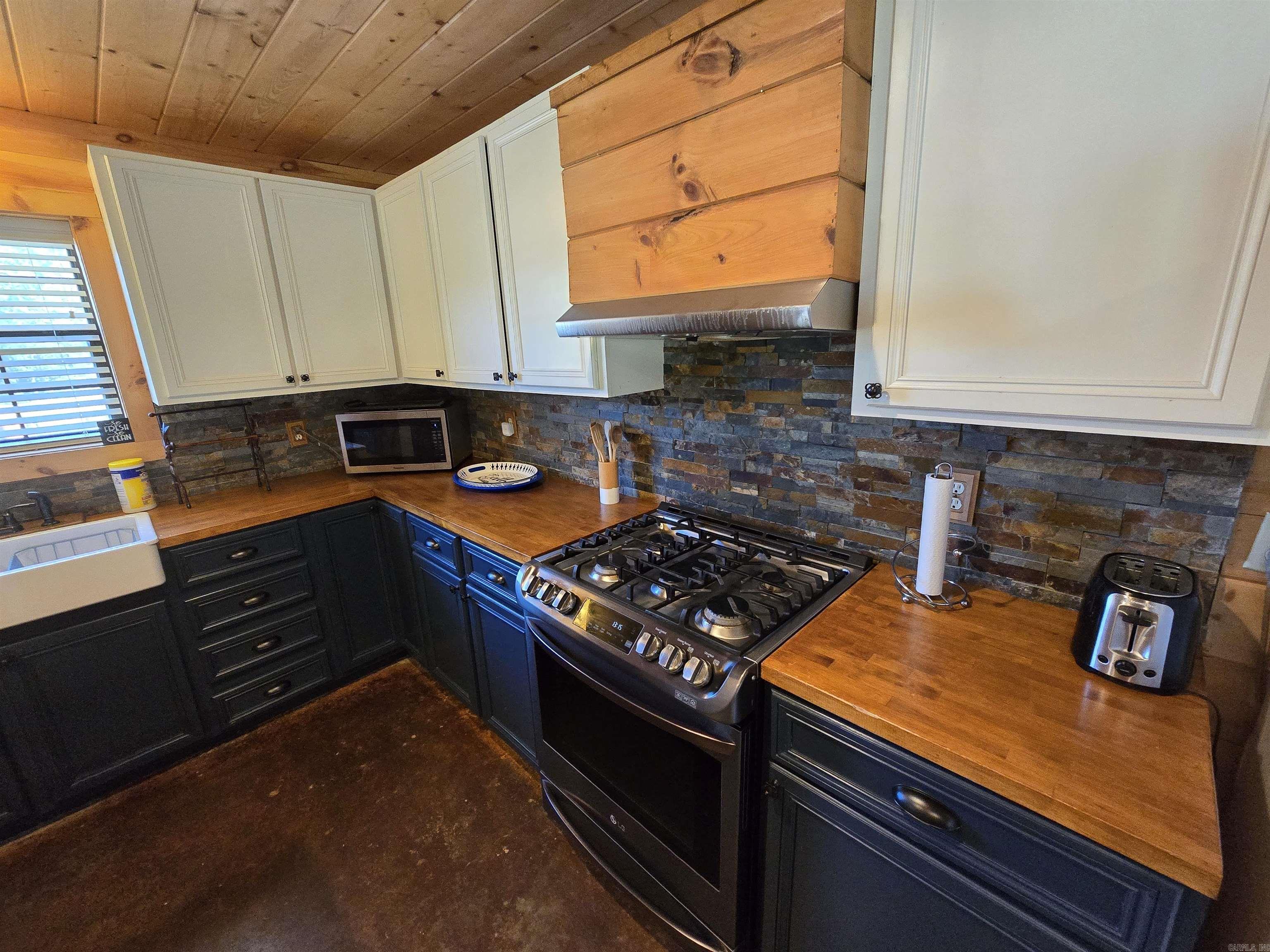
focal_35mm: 13
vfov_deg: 89.9
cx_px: 635
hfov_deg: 106.2
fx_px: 477
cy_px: 476
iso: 500
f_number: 2.2
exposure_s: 1/60
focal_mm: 2.2
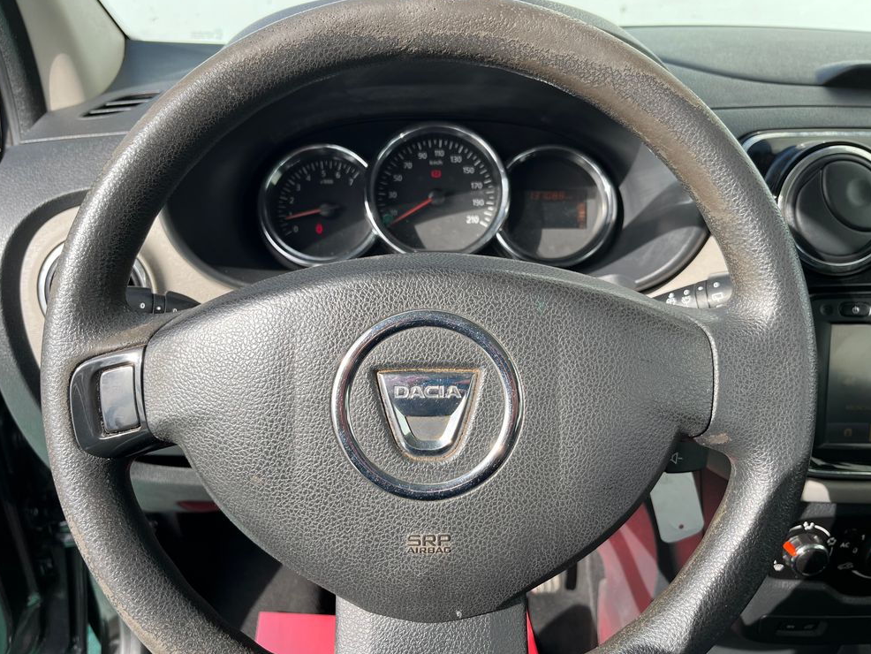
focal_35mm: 27
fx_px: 680
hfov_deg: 65.3
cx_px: 442
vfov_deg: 51.4
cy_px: 330
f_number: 1.6
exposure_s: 1/845
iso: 50
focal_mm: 5.1
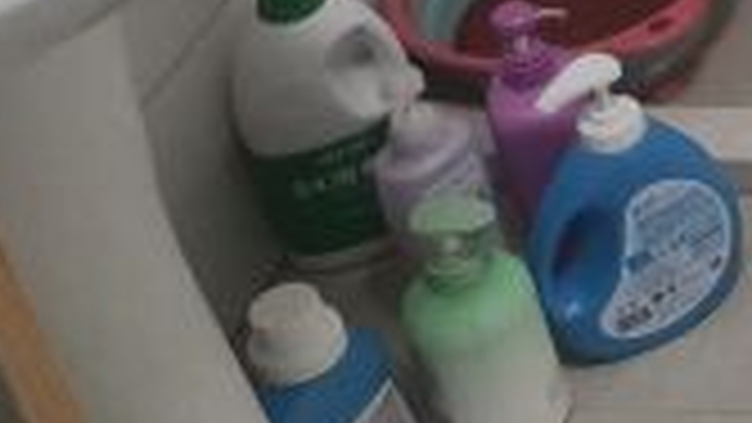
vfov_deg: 8.5
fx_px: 2712
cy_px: -410
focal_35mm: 136
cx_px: 1693
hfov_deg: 12.8
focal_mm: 4.75
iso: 250
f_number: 1.8
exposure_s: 1/50
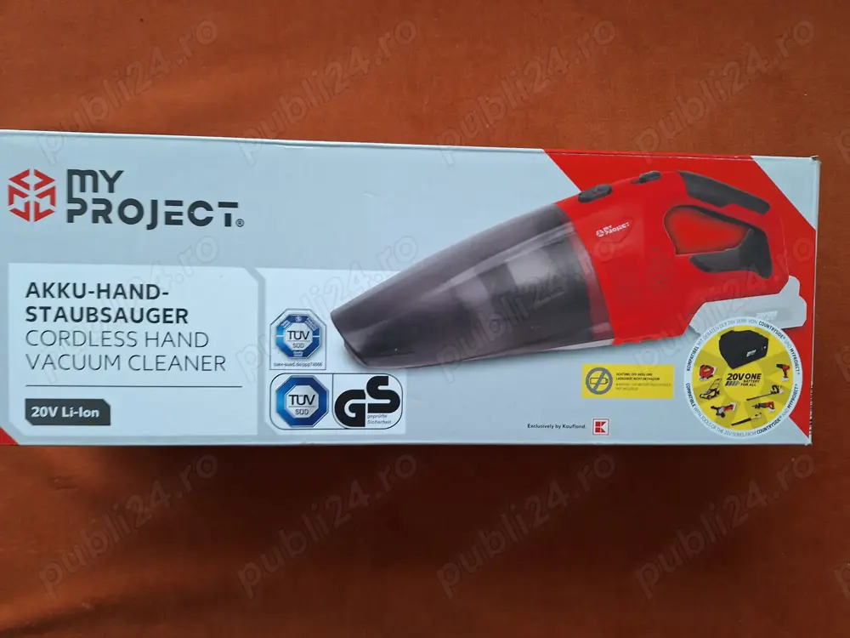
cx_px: 425
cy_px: 319
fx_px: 565
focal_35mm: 23
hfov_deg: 73.9
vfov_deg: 58.9
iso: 160
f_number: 1.8
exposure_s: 1/40
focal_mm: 5.54
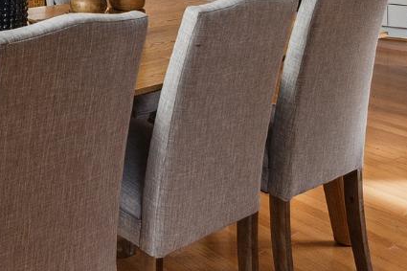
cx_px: -40
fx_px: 599
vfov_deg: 22.1
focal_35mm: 53
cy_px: -108
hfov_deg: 32.9
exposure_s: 1/40
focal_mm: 15
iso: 400
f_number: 11
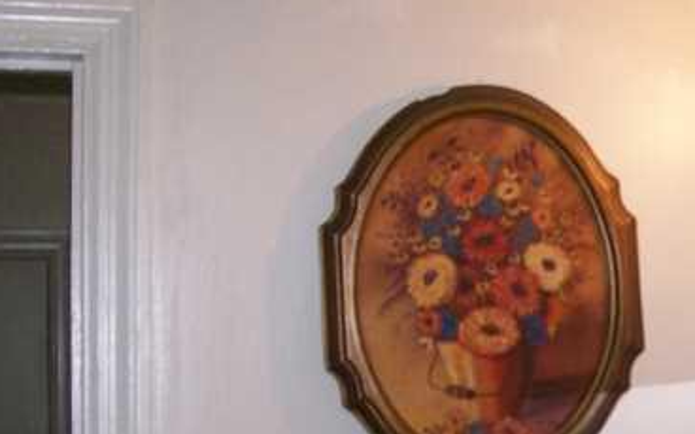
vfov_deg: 15.5
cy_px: 428
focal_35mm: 83
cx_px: 502
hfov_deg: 24.7
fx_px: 1572
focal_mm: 6
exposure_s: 1/64
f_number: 2.7
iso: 140
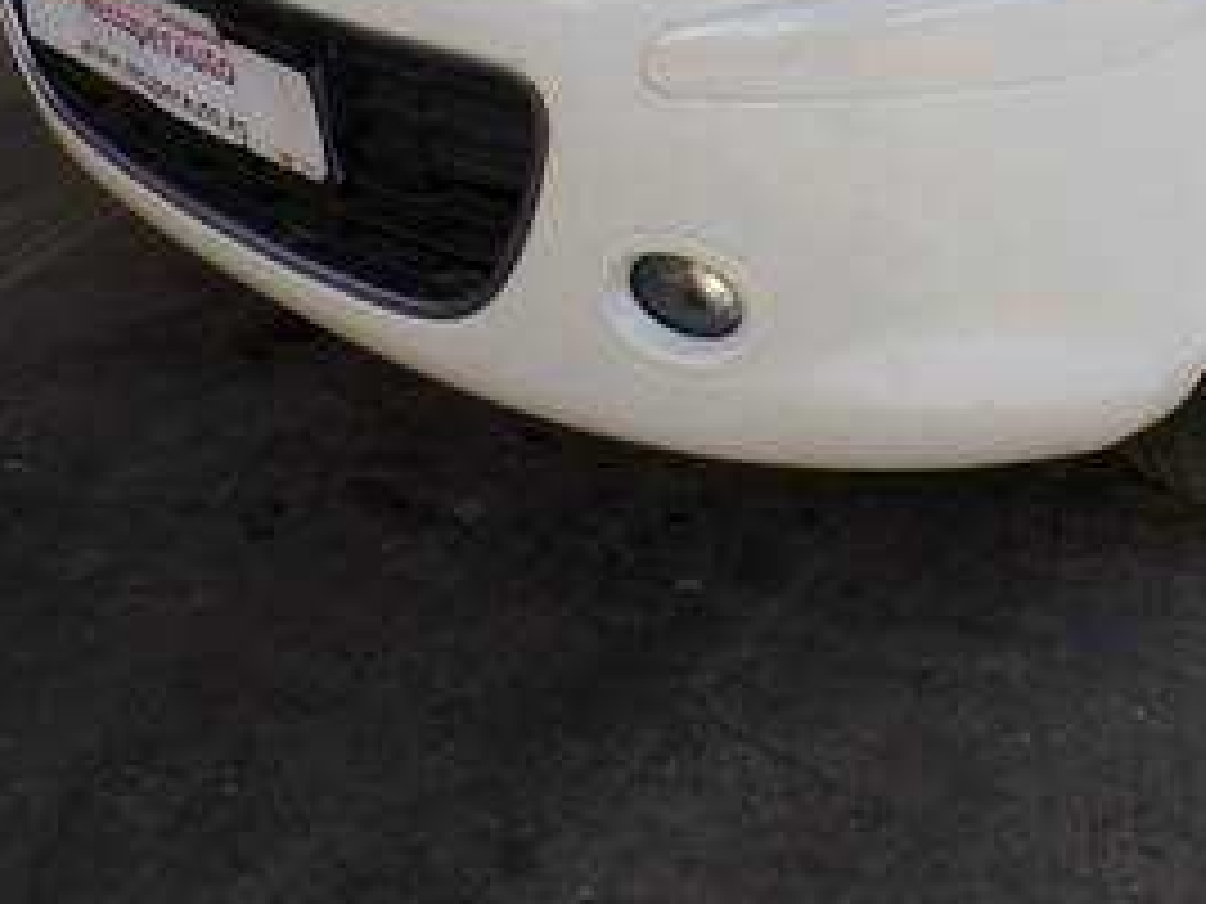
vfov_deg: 32.6
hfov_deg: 43.4
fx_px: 1498
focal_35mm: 43
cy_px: 166
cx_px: 778
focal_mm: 4.3
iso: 100
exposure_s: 1/160
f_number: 5.8
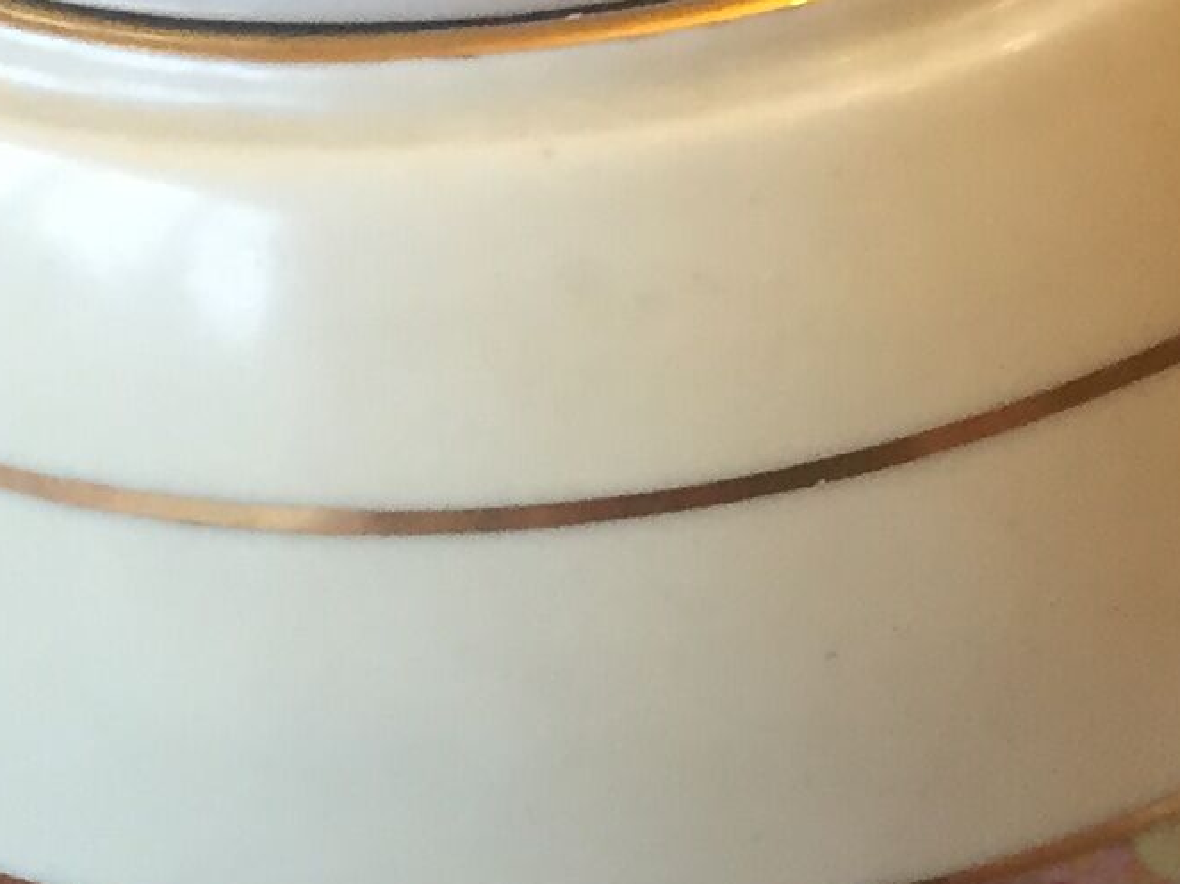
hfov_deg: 13.4
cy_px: 954
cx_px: 1492
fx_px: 4873
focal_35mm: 143
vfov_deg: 10.3
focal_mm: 4.15
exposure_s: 1/33
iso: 125
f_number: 2.2
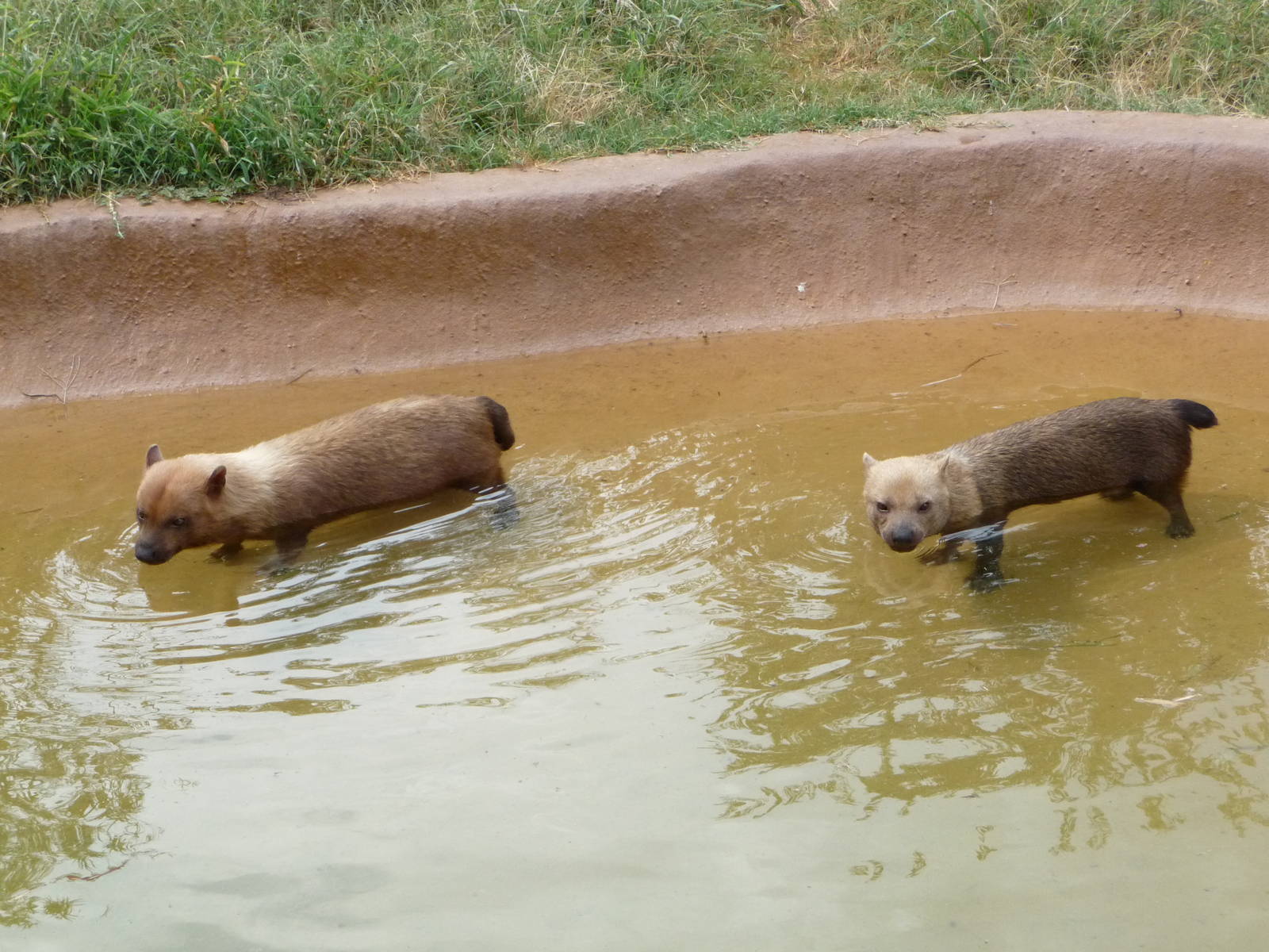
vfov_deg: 17.6
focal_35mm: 84
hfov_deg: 23.3
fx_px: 3079
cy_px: 476
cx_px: 634
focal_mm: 14.2
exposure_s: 1/500
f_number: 4.7
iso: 250
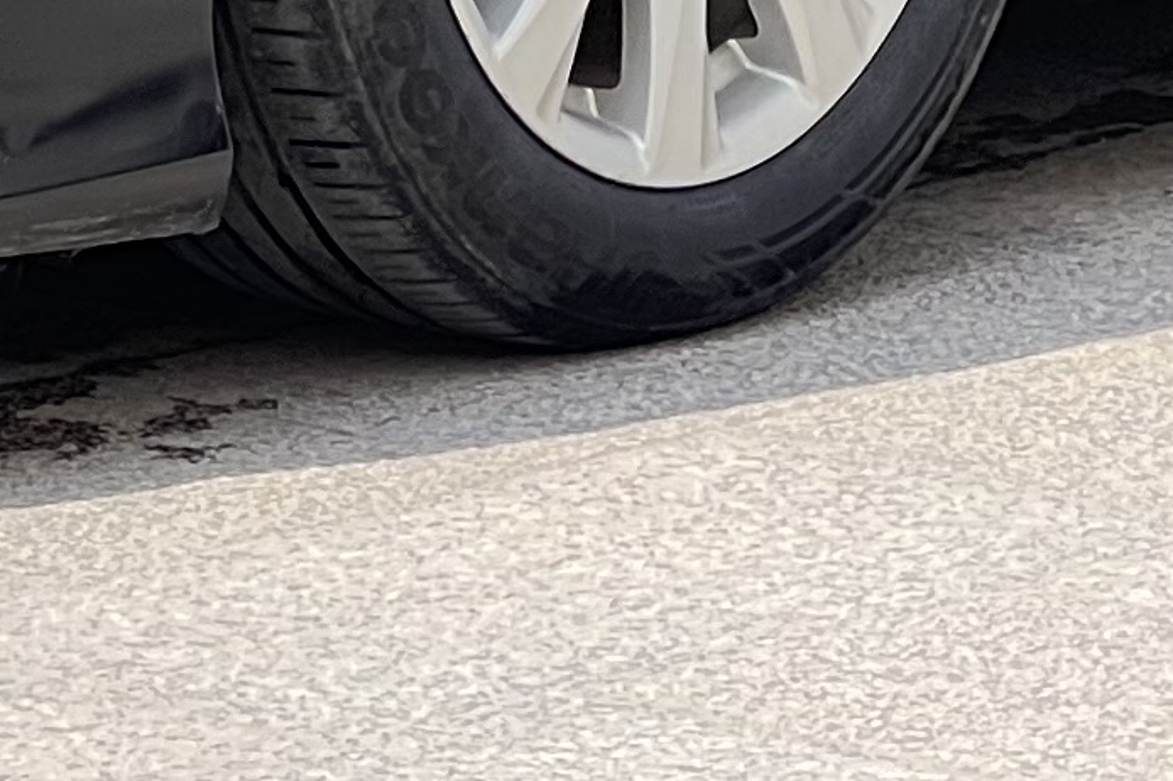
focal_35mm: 387
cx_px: 516
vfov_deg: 3.5
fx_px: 12603
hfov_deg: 5.3
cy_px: -1716
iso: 20
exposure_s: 1/376
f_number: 2.2
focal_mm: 7.5
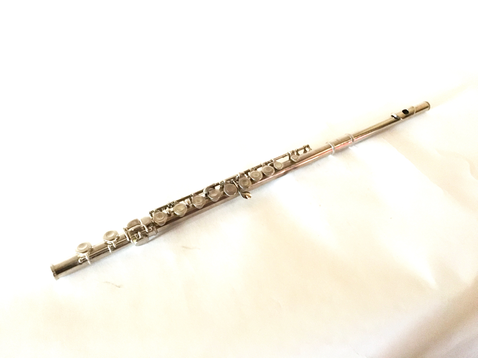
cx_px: 239
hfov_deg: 61.7
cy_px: 179
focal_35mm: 29
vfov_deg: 48.2
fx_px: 400
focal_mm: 4.15
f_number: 2.2
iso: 500
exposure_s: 1/15
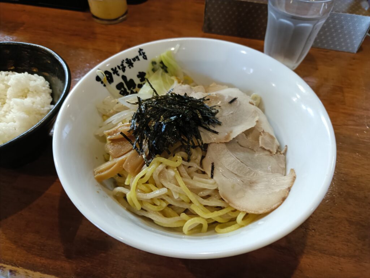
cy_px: 139
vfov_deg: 54.9
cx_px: 185
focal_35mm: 25
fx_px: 267
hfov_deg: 69.4
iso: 1000
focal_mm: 4.7
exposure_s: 1/25
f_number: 1.7
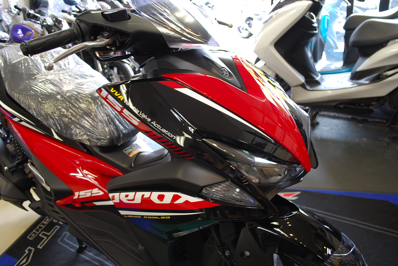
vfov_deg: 43.7
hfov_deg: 61.9
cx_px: 199
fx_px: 332
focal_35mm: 30
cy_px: 133
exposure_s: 1/6
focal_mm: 20
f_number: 5
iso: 100
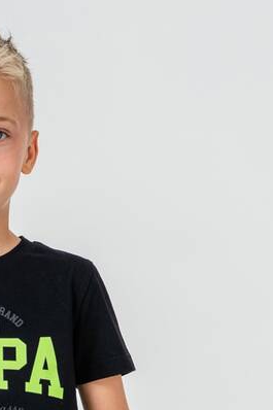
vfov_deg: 6.1
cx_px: -43
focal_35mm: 335
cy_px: 584
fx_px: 3814
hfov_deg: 4.1
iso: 125
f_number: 7.1
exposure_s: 1/160
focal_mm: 74
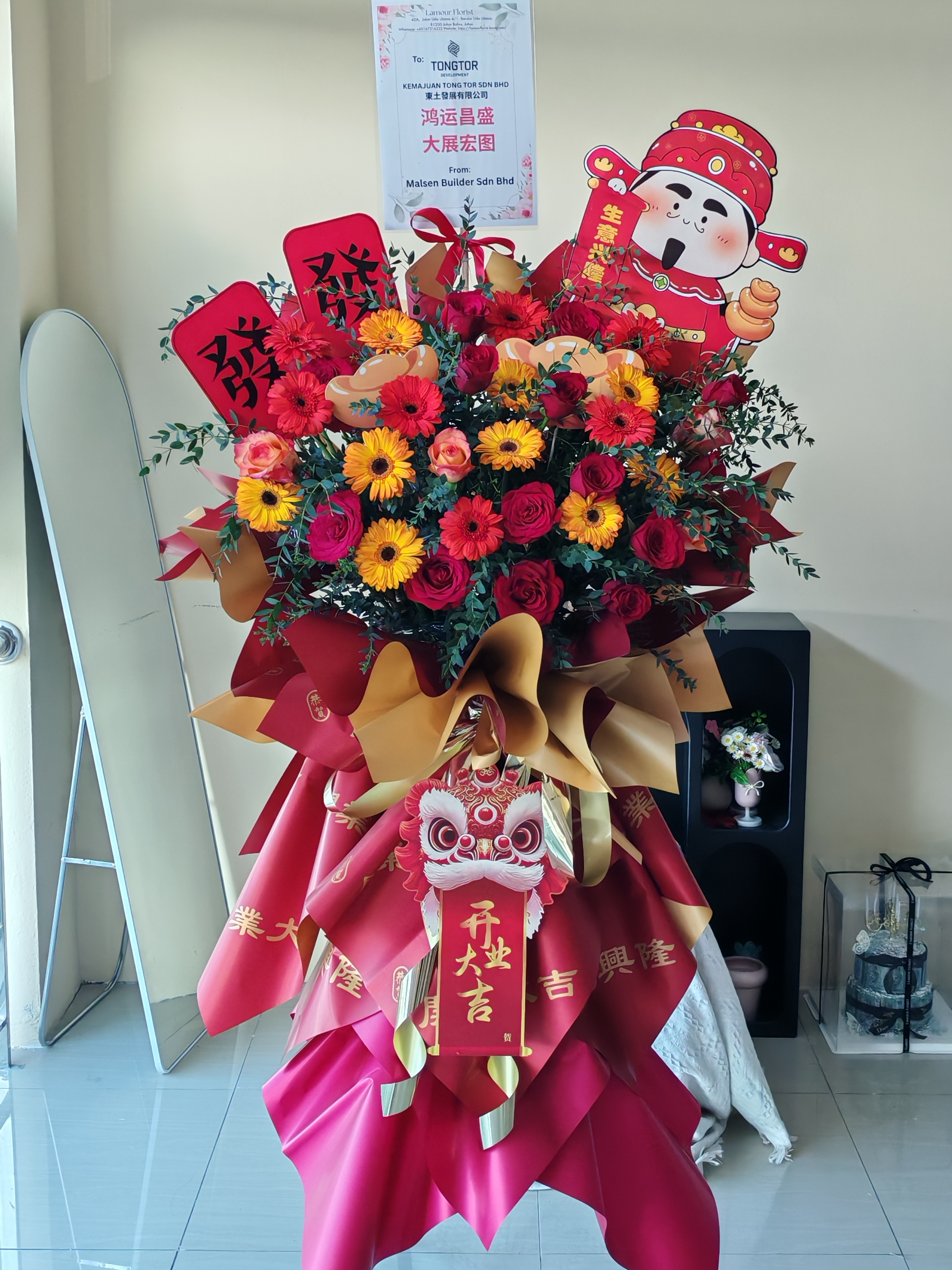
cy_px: 635
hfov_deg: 31.5
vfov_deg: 41.2
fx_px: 1687
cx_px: 476
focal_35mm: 46
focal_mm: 5.52
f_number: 1.95
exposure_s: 1/100
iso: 125
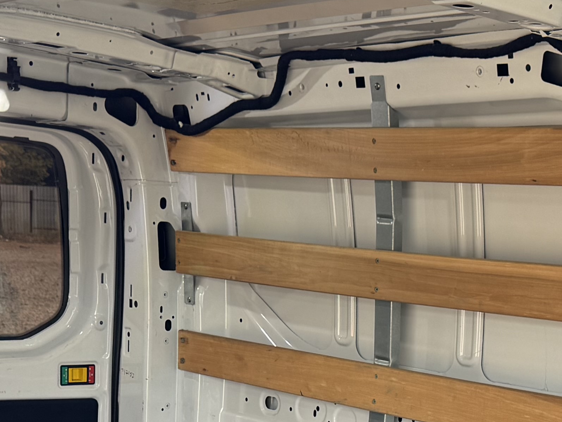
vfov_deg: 15.8
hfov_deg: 22.8
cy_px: 622
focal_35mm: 86
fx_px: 1396
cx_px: 285
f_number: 1.78
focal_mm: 6.76
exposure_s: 1/137
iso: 64
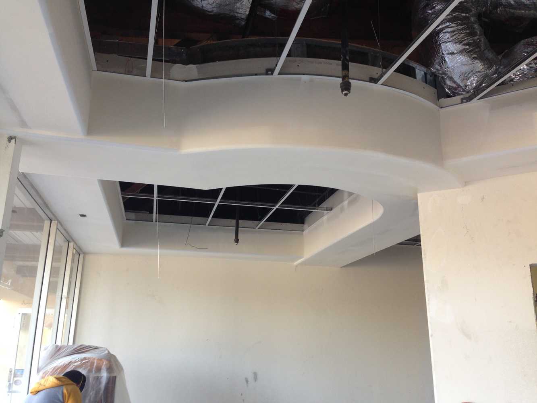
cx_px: 268
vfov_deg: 43.0
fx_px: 512
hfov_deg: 55.3
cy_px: 202
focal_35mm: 33
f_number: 2.4
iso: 50
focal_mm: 4.12
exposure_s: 1/40
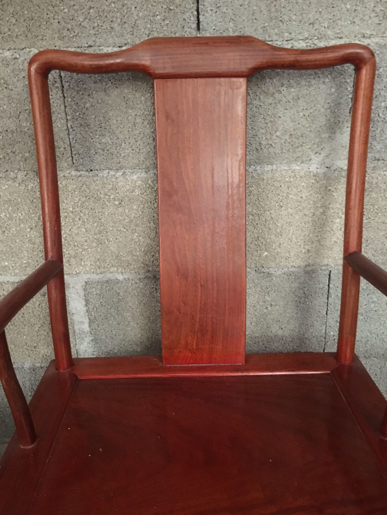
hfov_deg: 48.2
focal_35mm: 29
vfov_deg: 61.7
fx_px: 432
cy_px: 258
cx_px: 194
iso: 640
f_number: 2.2
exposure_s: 1/17
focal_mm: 4.15
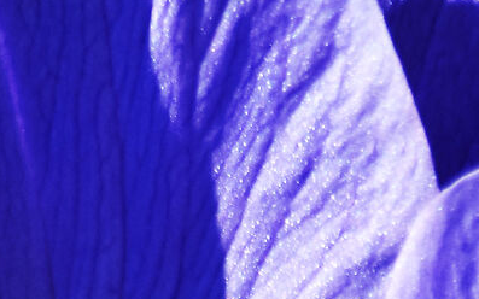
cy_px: 489
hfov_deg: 0.9
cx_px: 199
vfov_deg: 0.6
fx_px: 28976
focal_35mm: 2220
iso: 200
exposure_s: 1/1600
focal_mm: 240
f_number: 5.3
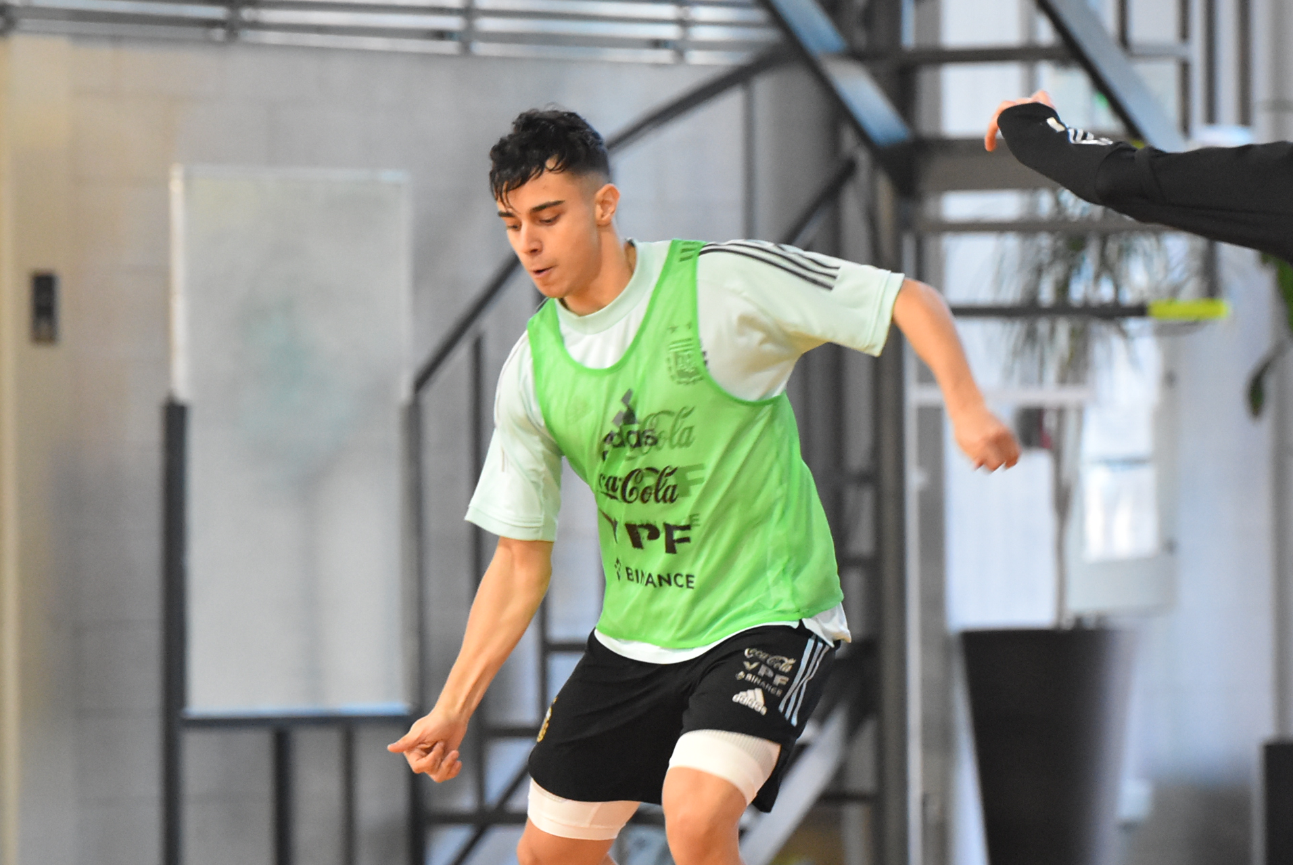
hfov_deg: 5.7
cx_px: 659
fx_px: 13075
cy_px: 611
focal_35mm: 364
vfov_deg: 3.8
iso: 3200
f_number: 2.8
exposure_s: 1/320
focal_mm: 155
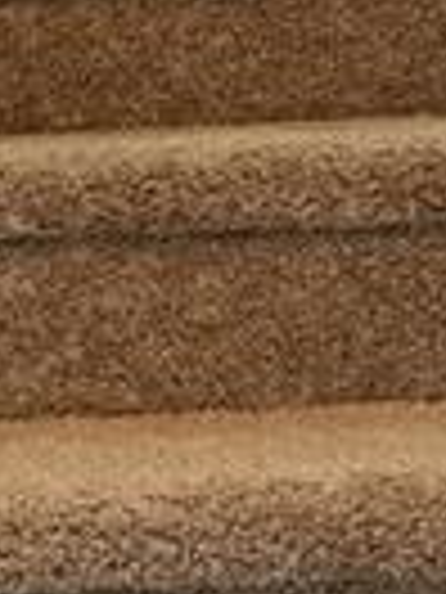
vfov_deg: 12.8
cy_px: -81
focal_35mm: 151
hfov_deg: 9.8
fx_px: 2594
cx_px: 122
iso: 250
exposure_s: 1/60
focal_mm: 5.96
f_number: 1.6
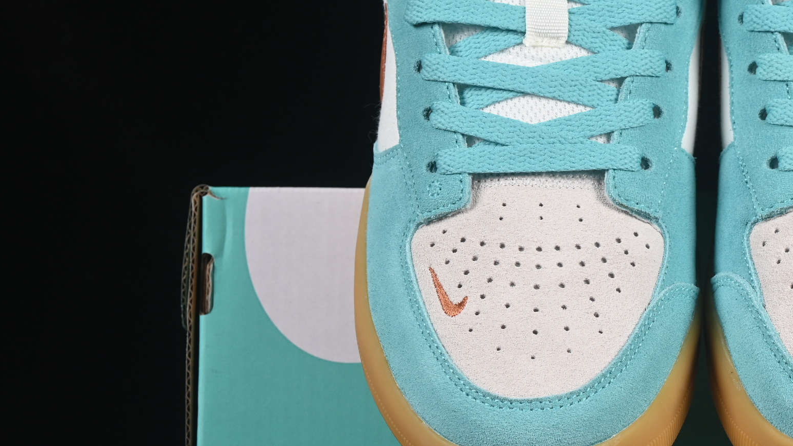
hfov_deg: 15.0
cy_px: 210
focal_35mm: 142
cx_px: 708
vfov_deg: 8.5
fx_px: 2986
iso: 160
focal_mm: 50
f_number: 8
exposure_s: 1/80
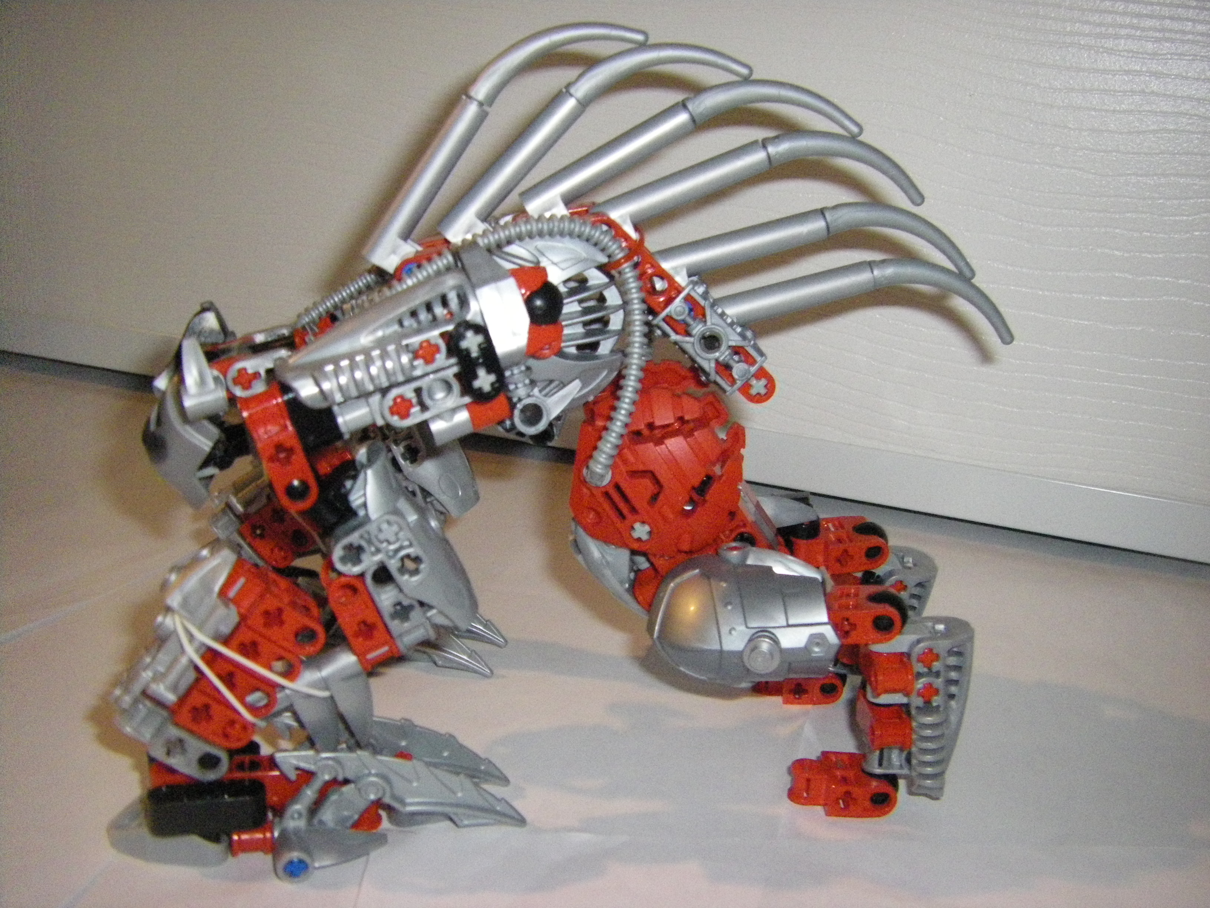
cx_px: 605
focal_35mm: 38
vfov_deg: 37.7
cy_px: 454
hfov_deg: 49.0
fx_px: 1328
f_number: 7
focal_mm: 6.3
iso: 800
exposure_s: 1/50
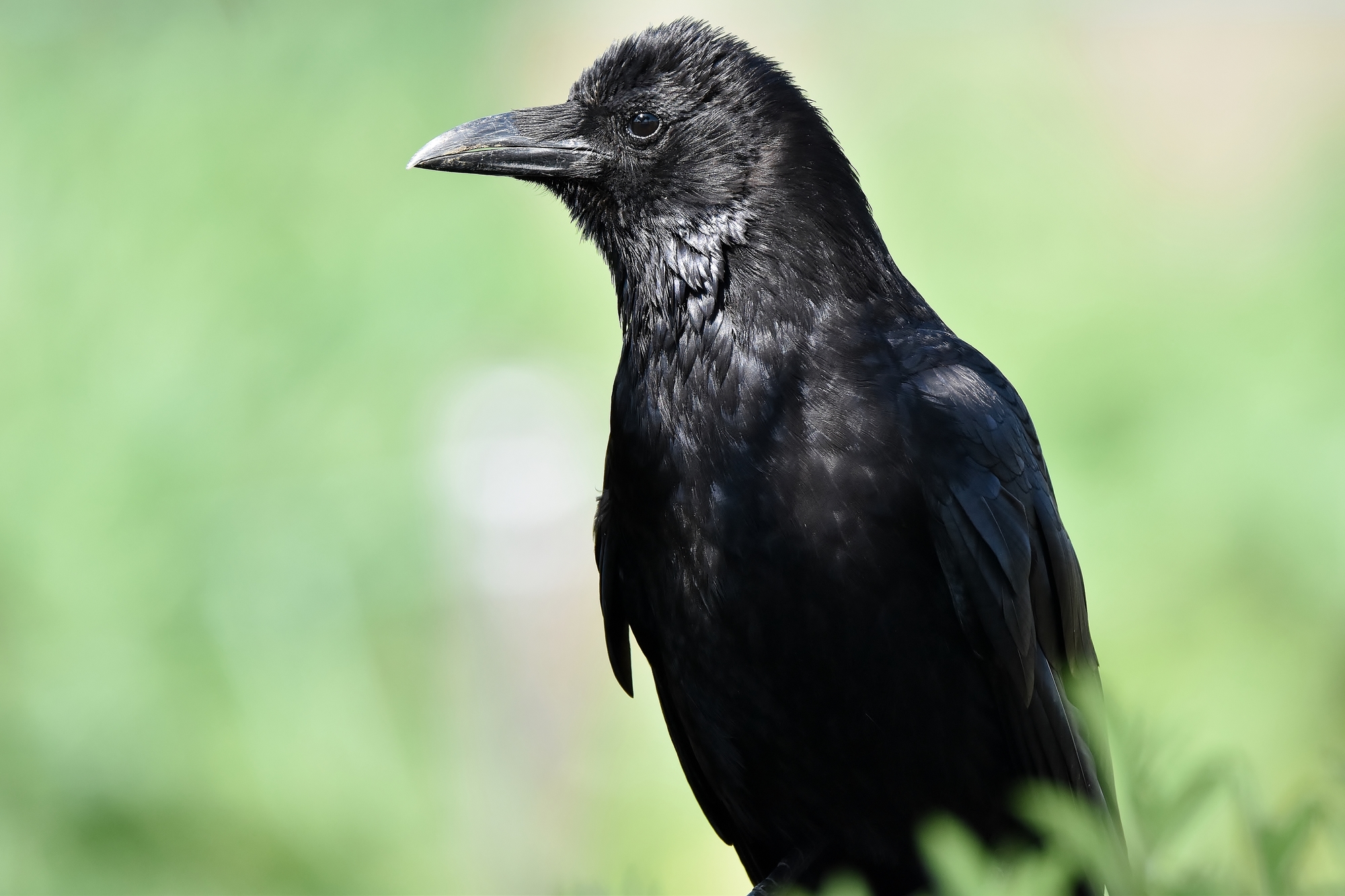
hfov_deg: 2.3
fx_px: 33620
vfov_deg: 1.5
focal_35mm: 900
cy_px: 448
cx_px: 672
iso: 900
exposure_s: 1/1000
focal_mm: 600
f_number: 6.3
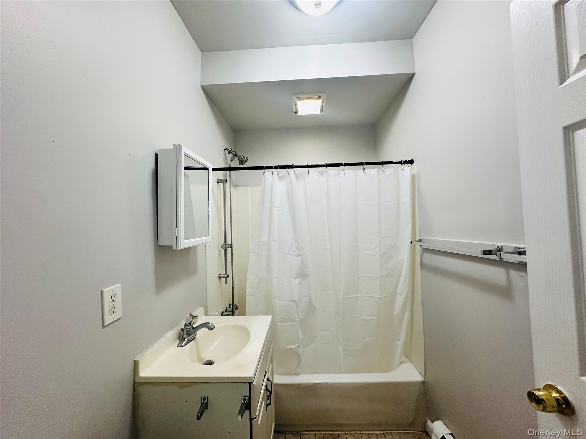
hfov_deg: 102.1
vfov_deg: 85.7
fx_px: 237
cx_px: 293
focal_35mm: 14
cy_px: 220
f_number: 2.2
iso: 200
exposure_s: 1/120
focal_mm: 2.22
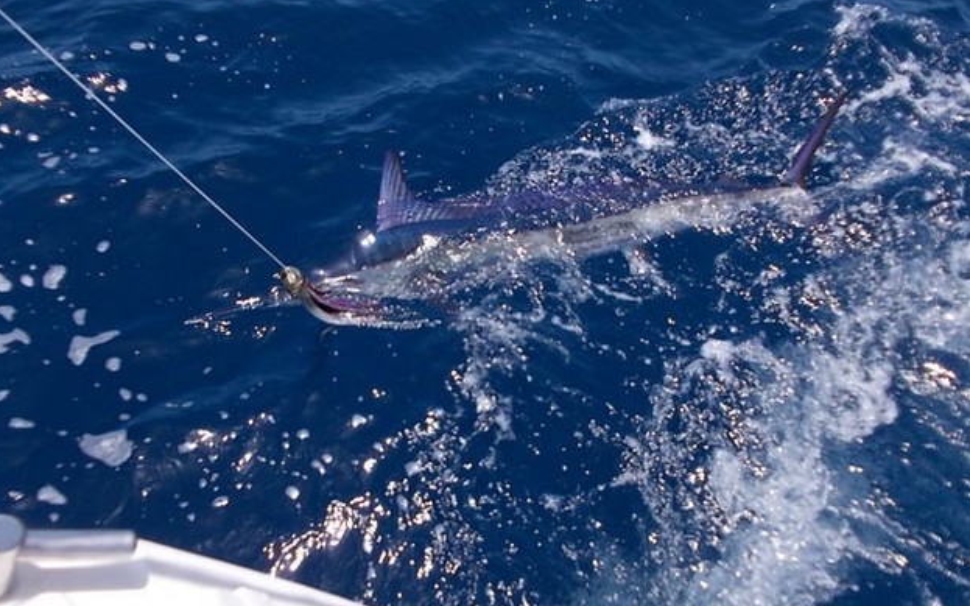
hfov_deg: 62.9
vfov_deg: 41.7
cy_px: 338
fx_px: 793
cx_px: 481
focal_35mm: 30
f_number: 2.7
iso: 80
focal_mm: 4
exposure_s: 1/1250
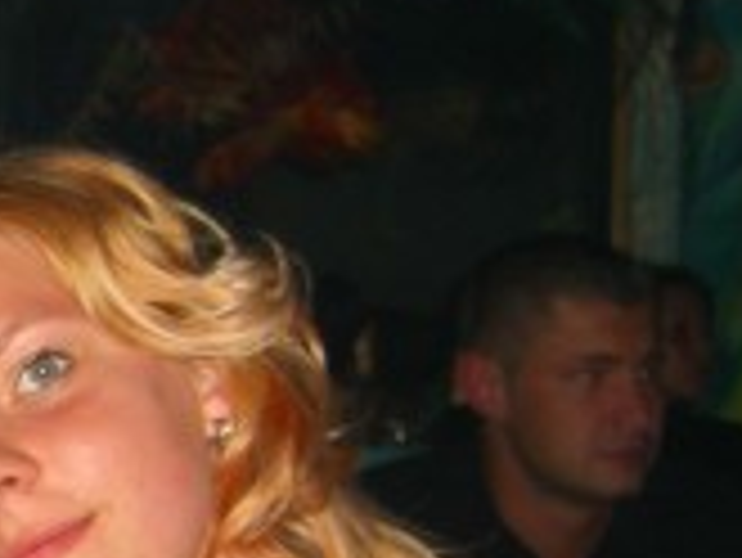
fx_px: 2960
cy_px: 594
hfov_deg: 13.7
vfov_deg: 10.6
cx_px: -270
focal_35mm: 138
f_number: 2.8
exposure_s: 1/60
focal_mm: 7.9
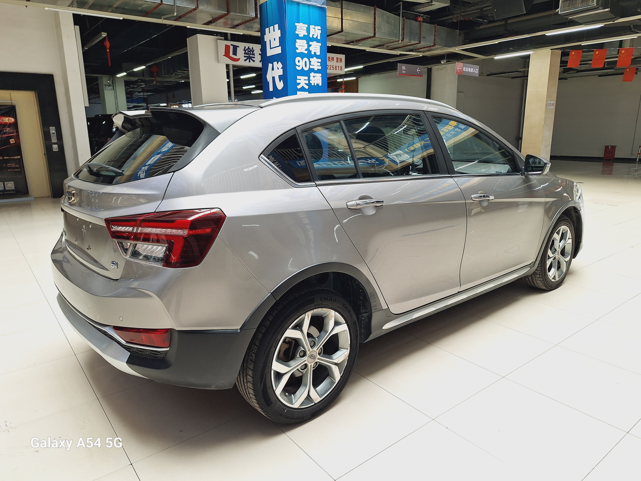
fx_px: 426
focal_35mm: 23
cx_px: 320
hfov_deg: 73.9
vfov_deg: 58.9
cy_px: 240
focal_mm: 5.54
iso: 64
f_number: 1.8
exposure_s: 1/100
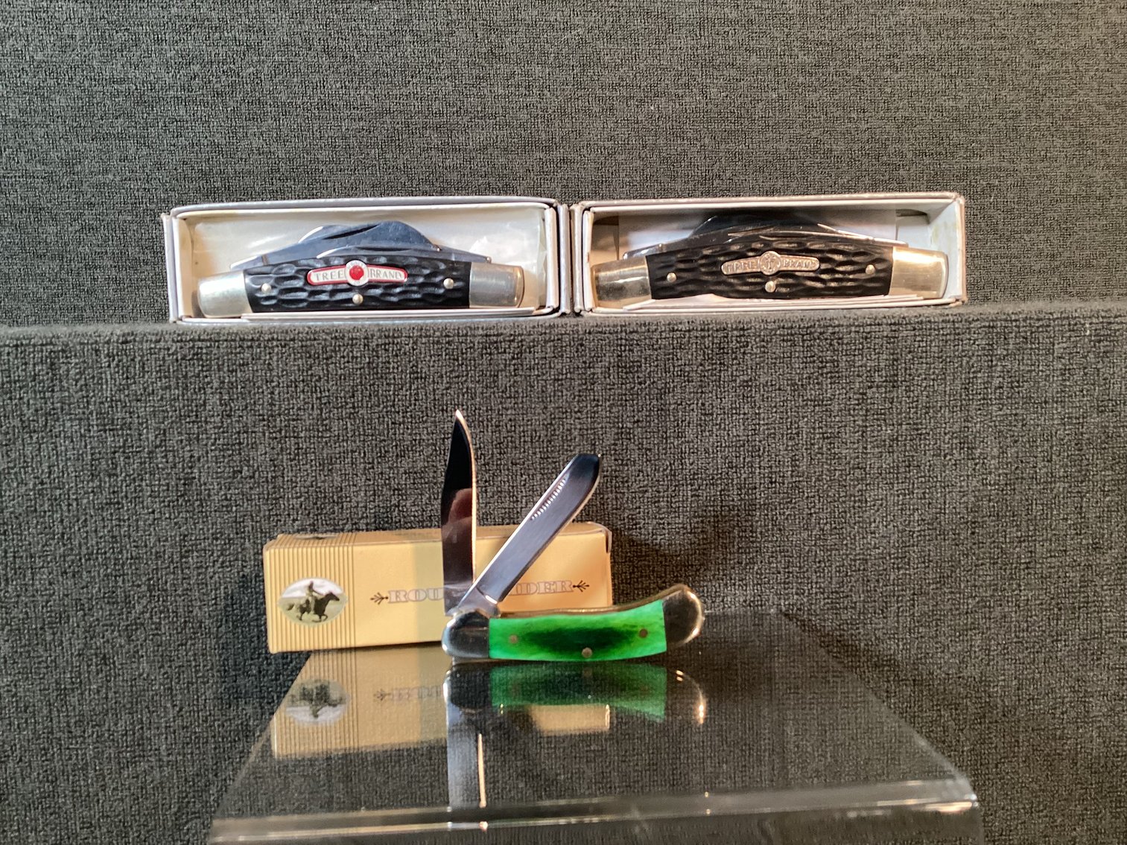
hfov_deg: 58.3
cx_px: 564
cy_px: 422
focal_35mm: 31
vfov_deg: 45.4
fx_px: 1009
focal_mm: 3.3
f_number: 2.4
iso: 320
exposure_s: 1/60
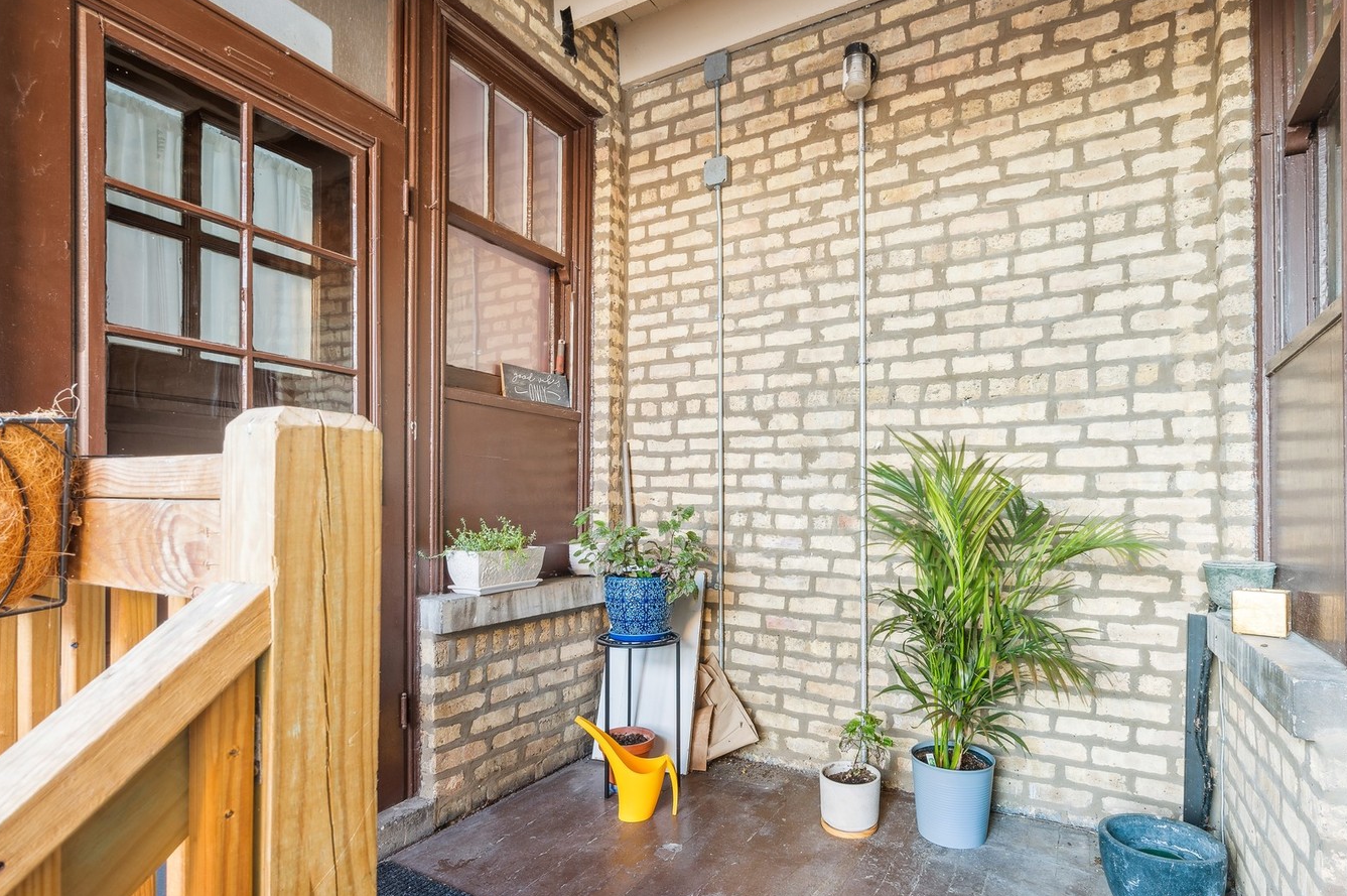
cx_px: 751
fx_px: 636
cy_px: 501
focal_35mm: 17
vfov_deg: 70.1
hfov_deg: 92.9
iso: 100
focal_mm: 14
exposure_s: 1.6
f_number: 10
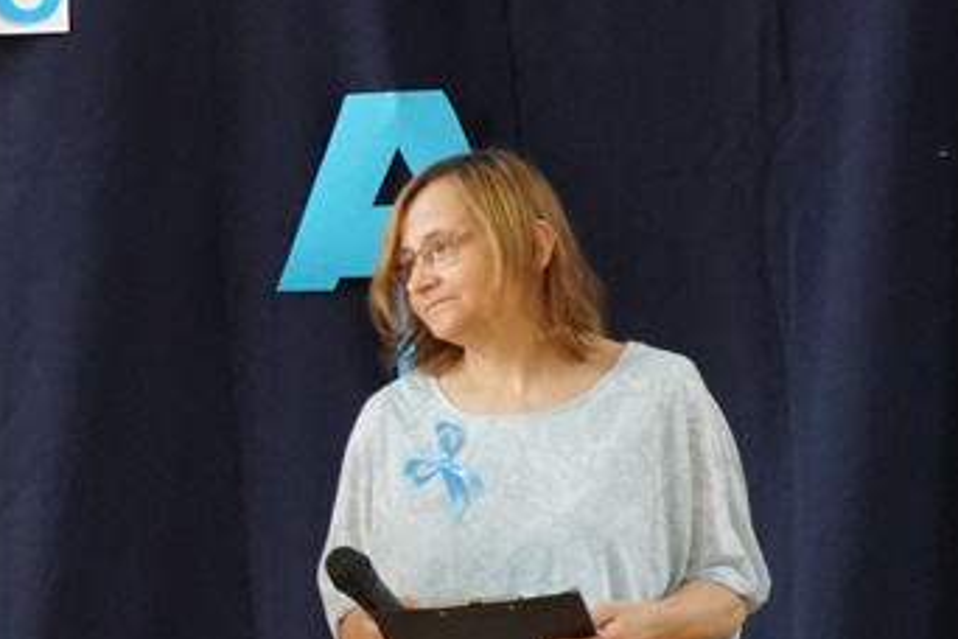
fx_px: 10511
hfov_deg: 5.2
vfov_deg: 3.5
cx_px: -378
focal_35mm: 395
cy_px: 338
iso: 3200
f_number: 5.6
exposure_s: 1/100
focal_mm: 90
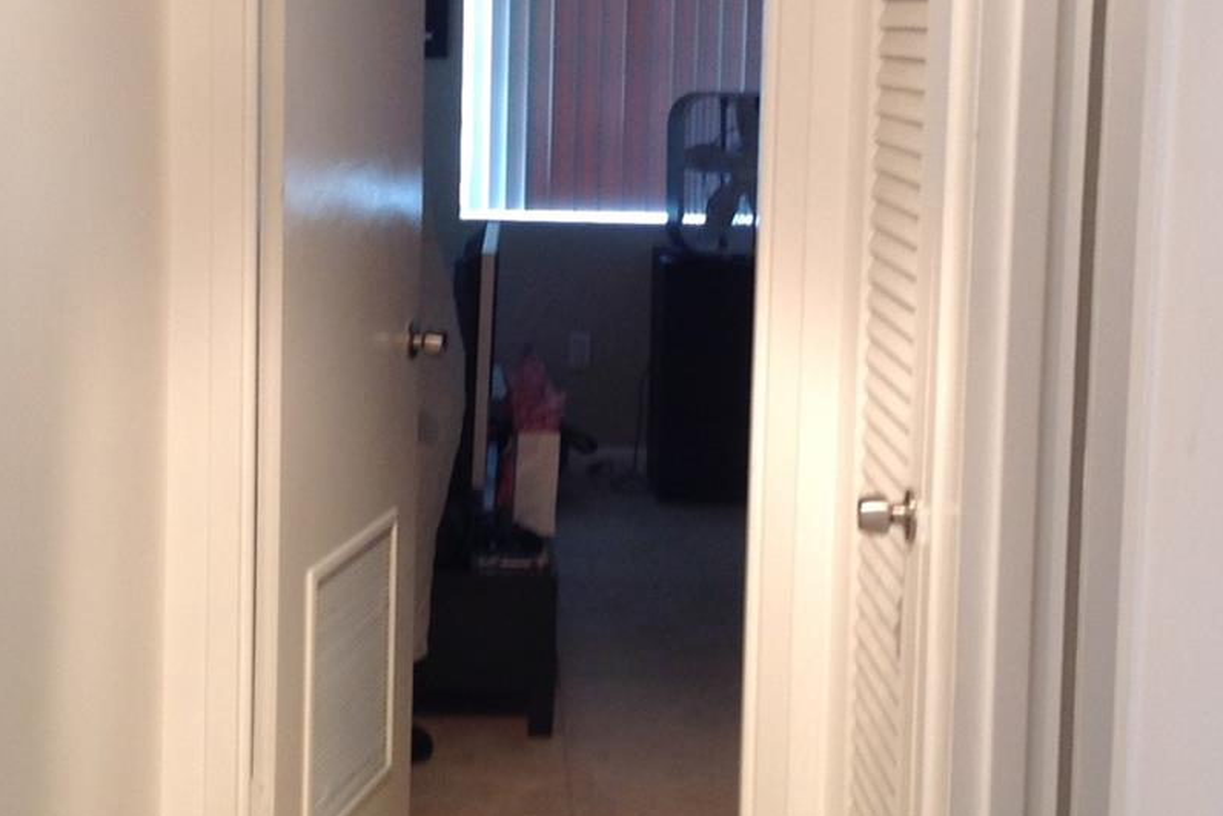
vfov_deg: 18.6
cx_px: 487
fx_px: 2480
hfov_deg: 27.6
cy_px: 264
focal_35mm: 73
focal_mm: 4.28
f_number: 2.4
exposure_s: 1/15
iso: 50
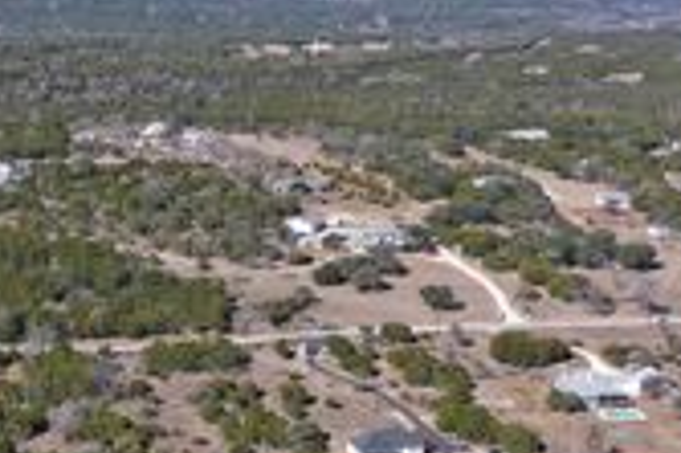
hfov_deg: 23.8
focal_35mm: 84
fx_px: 1587
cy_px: 414
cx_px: 135
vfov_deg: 16.0
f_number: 3.2
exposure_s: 1/1600
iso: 100
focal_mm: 10.26
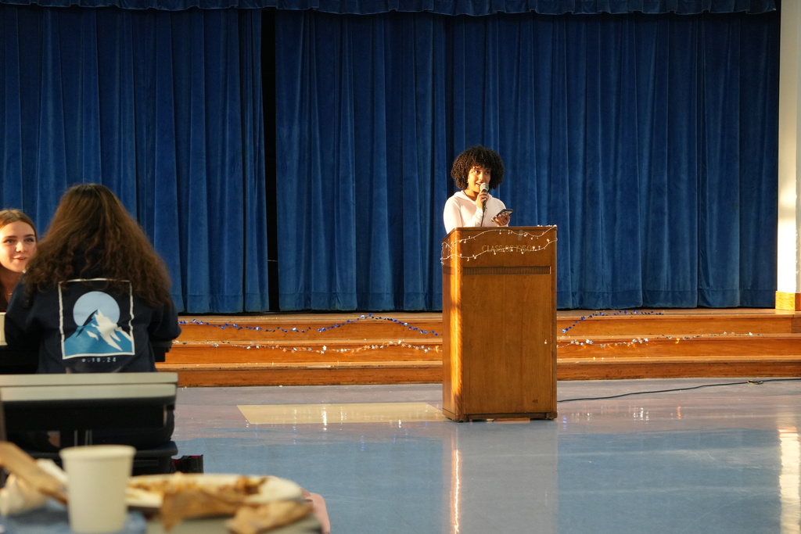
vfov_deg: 16.6
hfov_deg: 24.6
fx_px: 1836
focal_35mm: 82
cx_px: 400
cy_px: 267
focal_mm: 55
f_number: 4.5
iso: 2000
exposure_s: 1/160
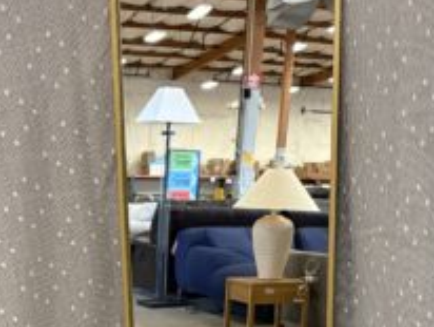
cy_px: 320
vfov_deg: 22.5
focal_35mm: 63
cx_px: 211
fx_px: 791
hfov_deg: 30.7
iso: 320
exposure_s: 1/60
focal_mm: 5.96
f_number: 1.6
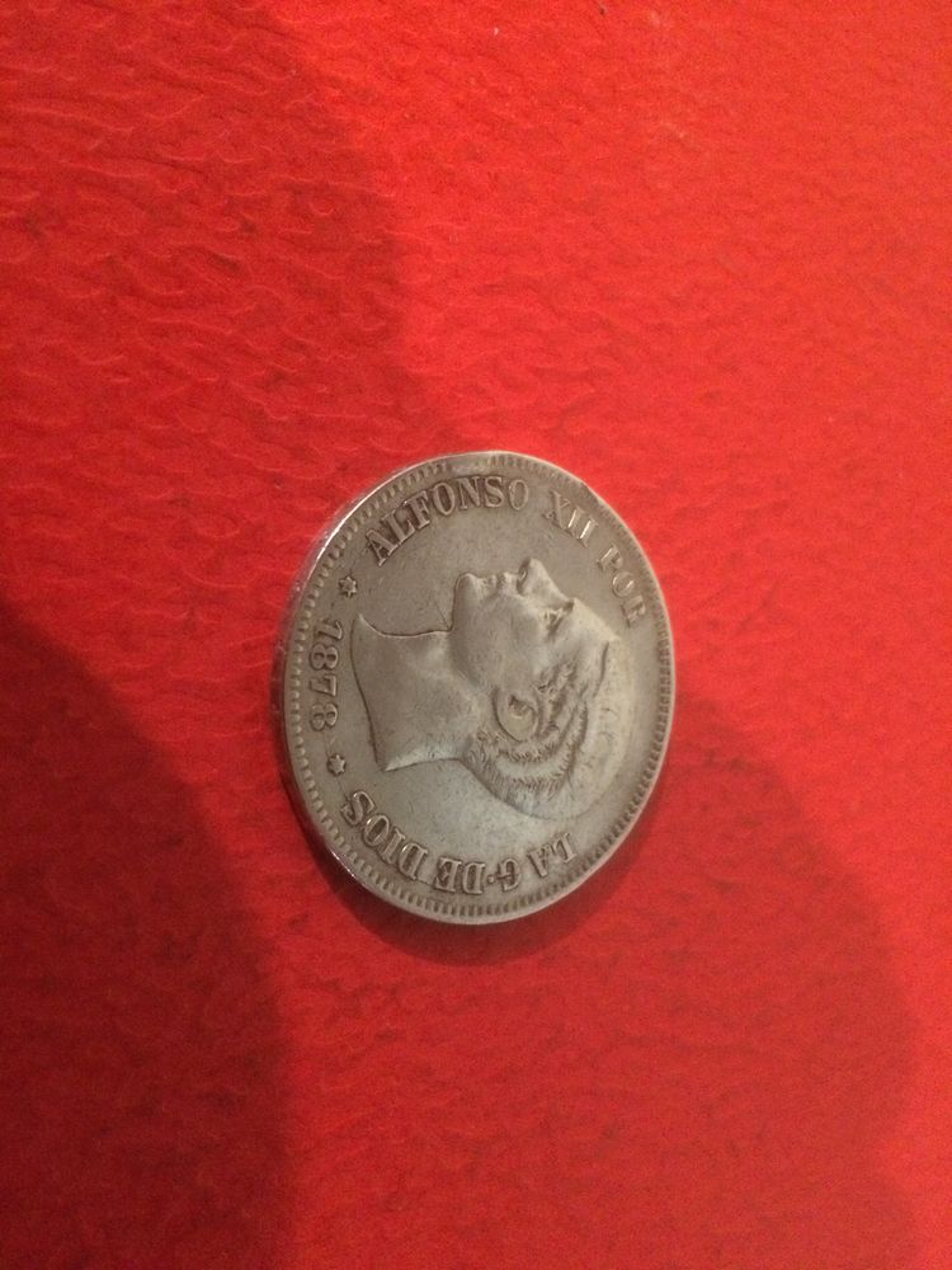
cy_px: 635
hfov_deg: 48.2
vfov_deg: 61.7
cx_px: 476
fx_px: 1063
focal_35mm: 29
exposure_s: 1/17
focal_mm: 4.15
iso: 640
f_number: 2.2
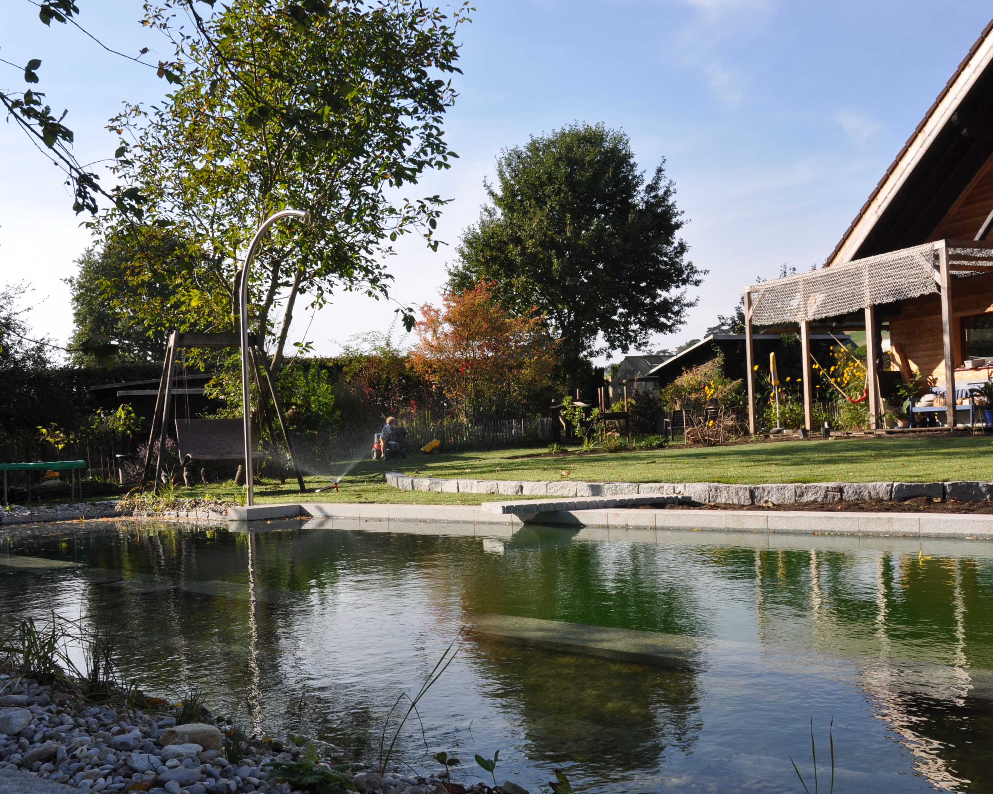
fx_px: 1075
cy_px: 404
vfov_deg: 40.6
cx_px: 440
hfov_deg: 49.5
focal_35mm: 37
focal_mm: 21
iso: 200
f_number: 13
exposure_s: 1/160
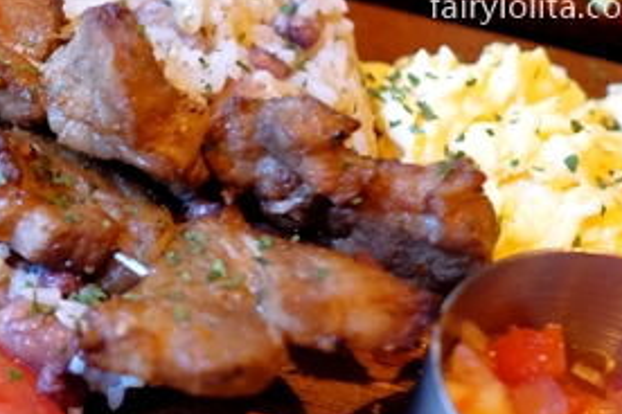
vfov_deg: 12.0
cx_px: -146
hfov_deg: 17.1
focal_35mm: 114
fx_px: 1970
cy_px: 232
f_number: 2.5
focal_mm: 23
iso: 2000
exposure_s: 1/70
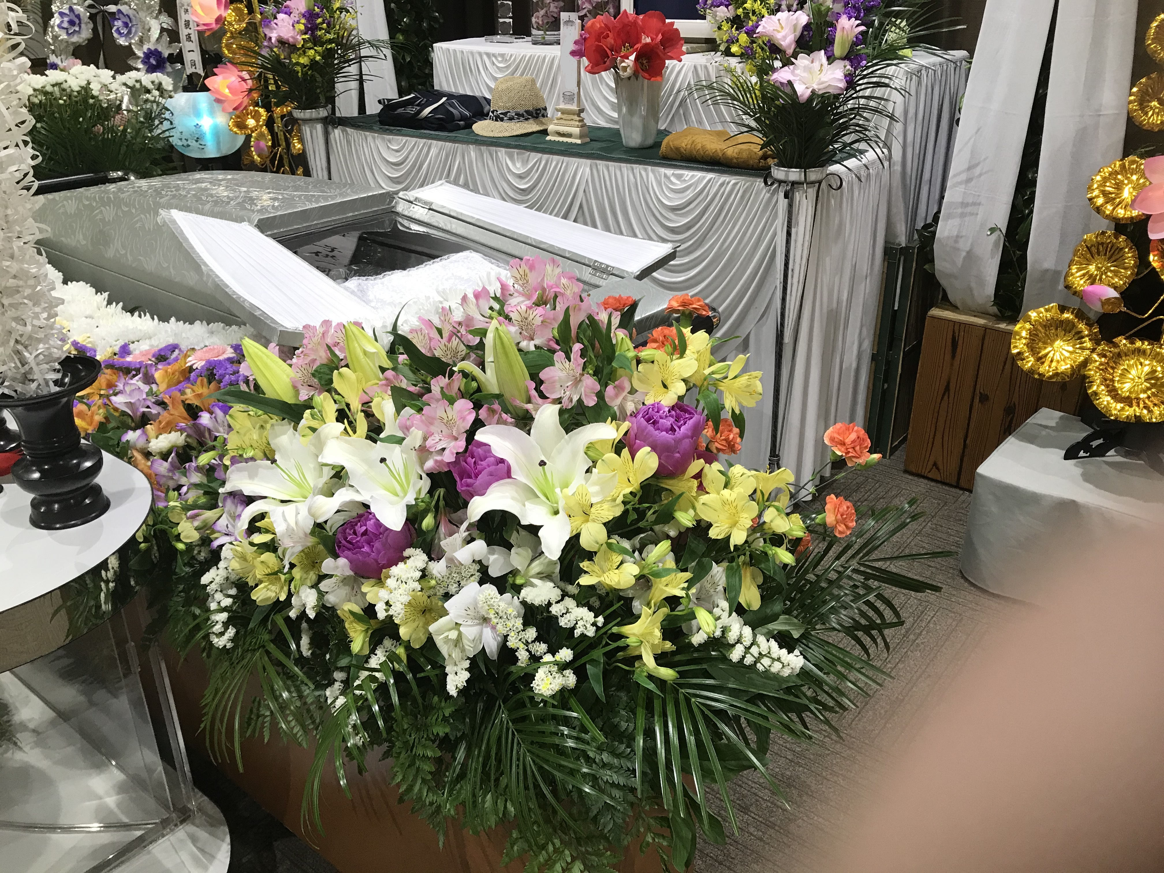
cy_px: 436
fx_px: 942
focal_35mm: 28
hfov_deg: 63.4
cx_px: 582
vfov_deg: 49.7
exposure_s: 1/30
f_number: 1.8
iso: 25
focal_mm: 3.99
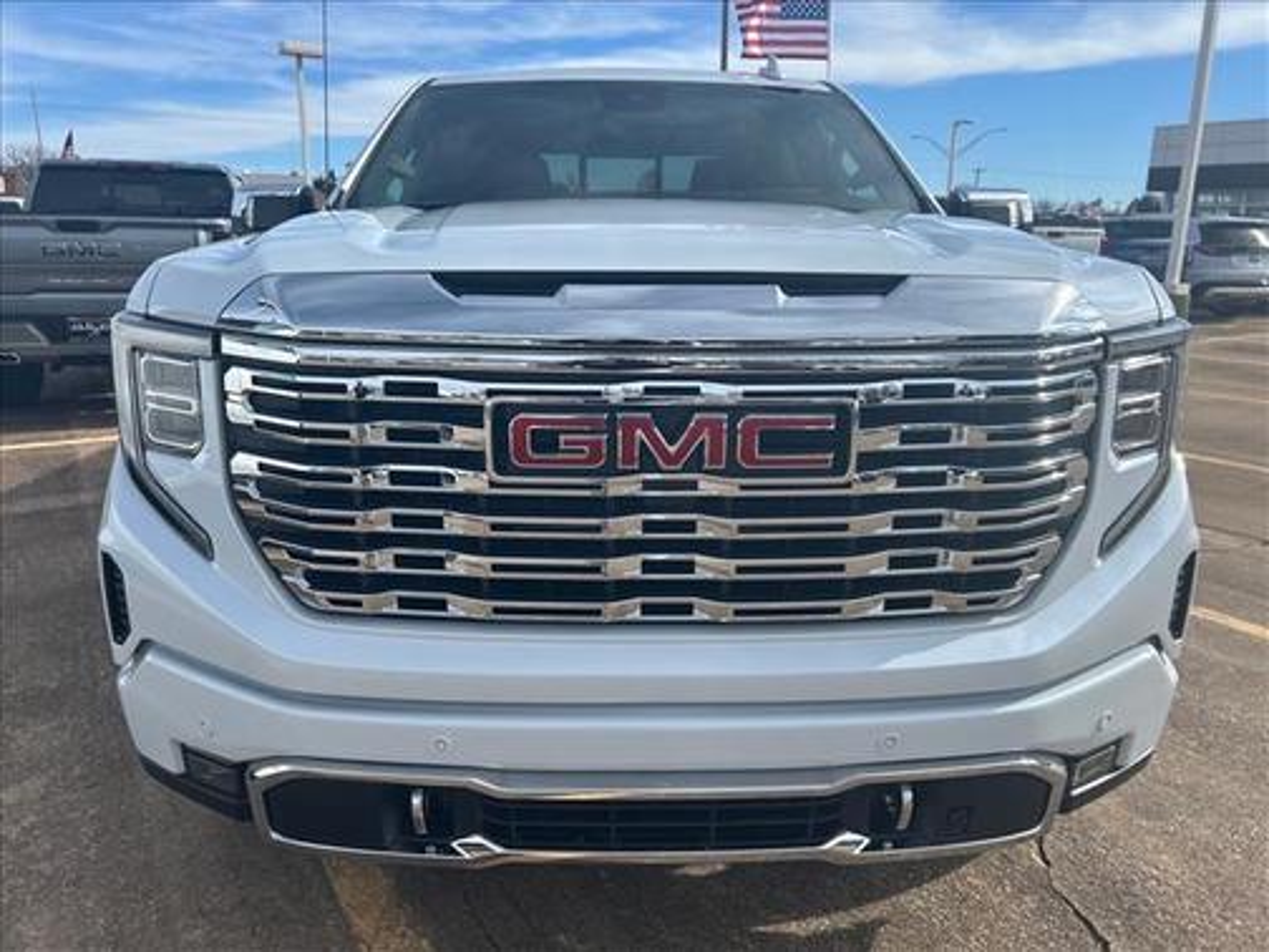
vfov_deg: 53.1
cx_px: 634
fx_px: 953
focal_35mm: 26
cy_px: 476
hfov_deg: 67.3
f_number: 1.5
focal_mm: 5.7
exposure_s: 1/3571
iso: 50
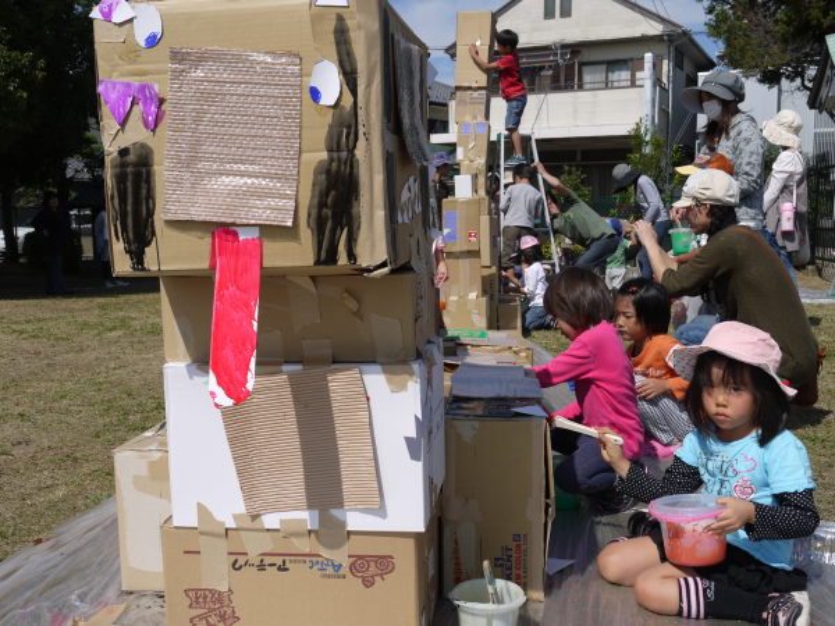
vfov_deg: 37.7
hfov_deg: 49.0
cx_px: 418
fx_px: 917
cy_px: 313
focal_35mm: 38
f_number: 9
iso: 100
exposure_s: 1/500
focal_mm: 19
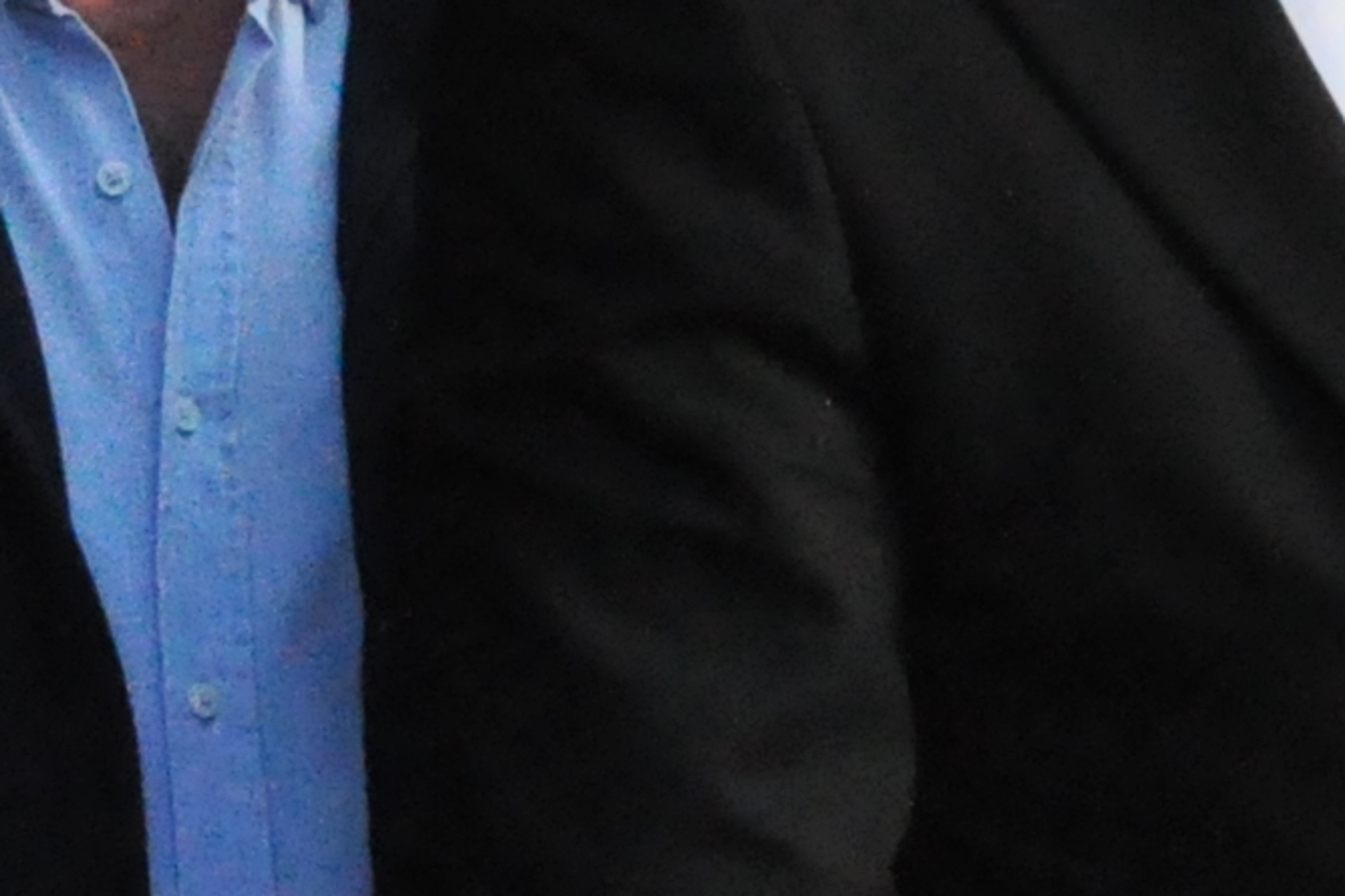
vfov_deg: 5.5
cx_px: -1808
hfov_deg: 7.7
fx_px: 9337
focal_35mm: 250
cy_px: -137
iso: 3200
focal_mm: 26
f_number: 11
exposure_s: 1/500
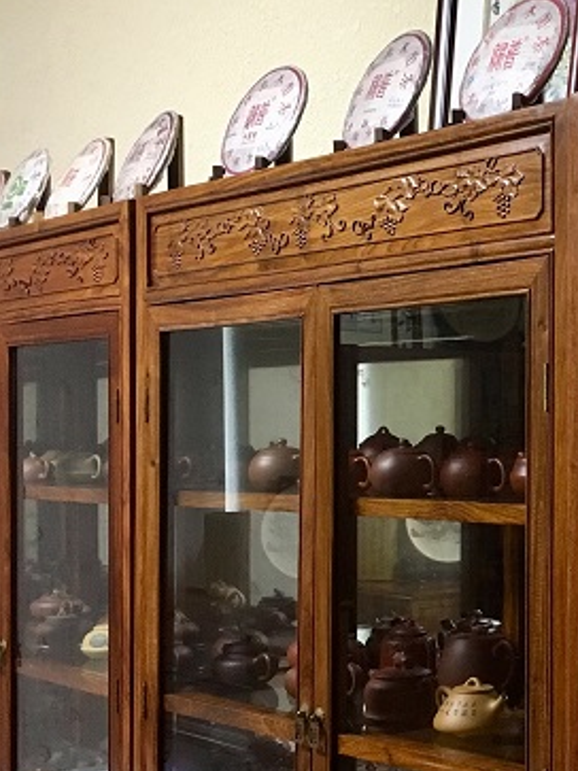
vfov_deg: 30.2
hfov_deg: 21.0
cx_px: 729
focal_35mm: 64
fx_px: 1426
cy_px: 448
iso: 250
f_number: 2.2
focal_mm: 4.15
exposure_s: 1/33
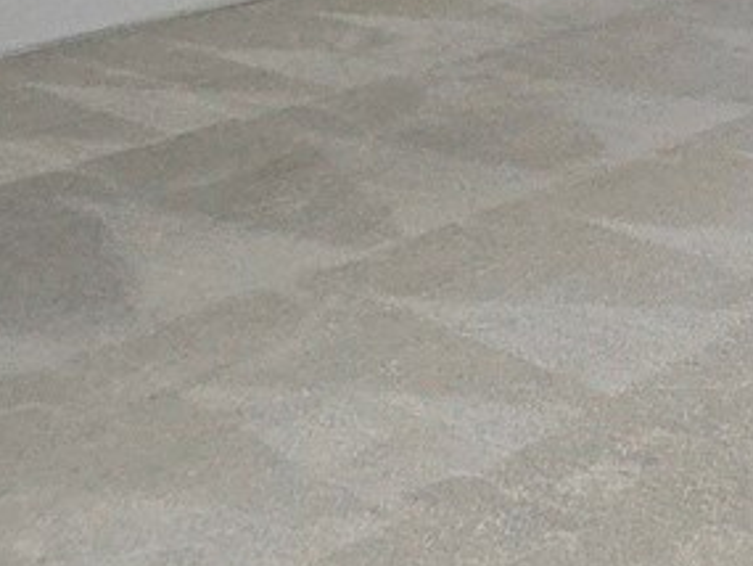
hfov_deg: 13.2
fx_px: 1589
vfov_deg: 15.5
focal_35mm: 73
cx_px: 2026
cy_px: -614
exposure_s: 1/250
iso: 50
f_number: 2.2
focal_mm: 2.2
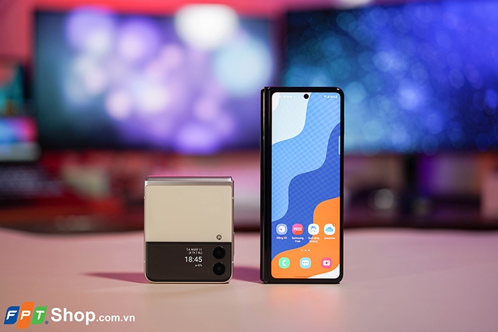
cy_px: 166
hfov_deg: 36.2
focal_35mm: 55
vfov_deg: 24.6
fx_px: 761
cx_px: 249
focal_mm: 55
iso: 250
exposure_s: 1/100
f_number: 2
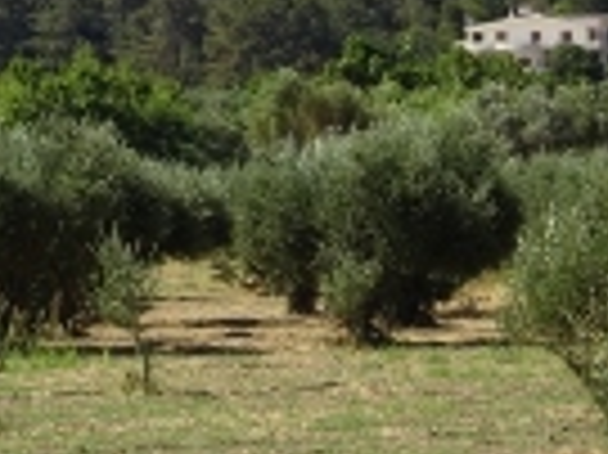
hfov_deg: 8.9
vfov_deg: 6.7
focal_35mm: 222
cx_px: 230
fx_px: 3896
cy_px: -18
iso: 80
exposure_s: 1/500
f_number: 5
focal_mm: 12.87
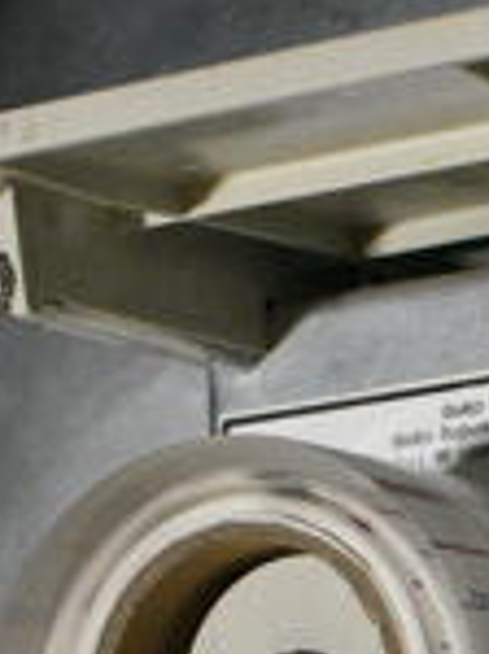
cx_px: 934
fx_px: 2776
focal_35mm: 147
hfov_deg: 9.5
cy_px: 637
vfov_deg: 13.3
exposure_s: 1/800
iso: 6400
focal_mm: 25
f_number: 11
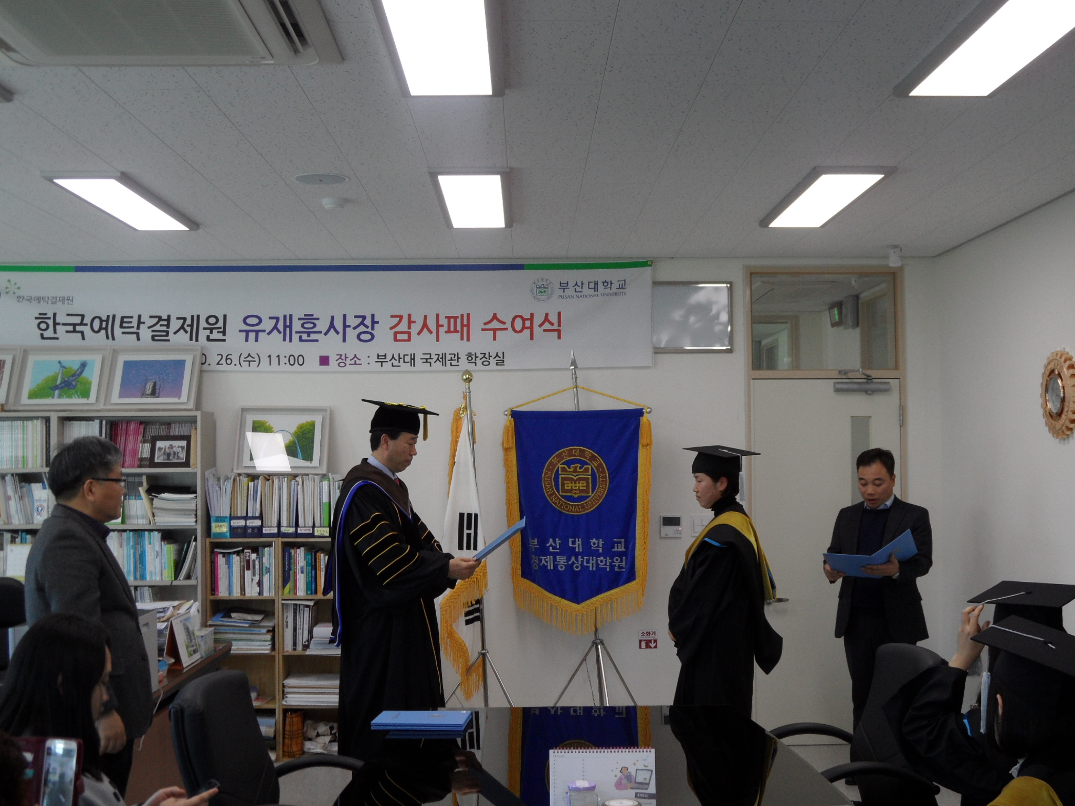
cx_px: 538
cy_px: 403
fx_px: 1242
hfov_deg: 46.8
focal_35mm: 40
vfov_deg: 36.0
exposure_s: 1/45
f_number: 3.6
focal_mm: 6.5
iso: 100
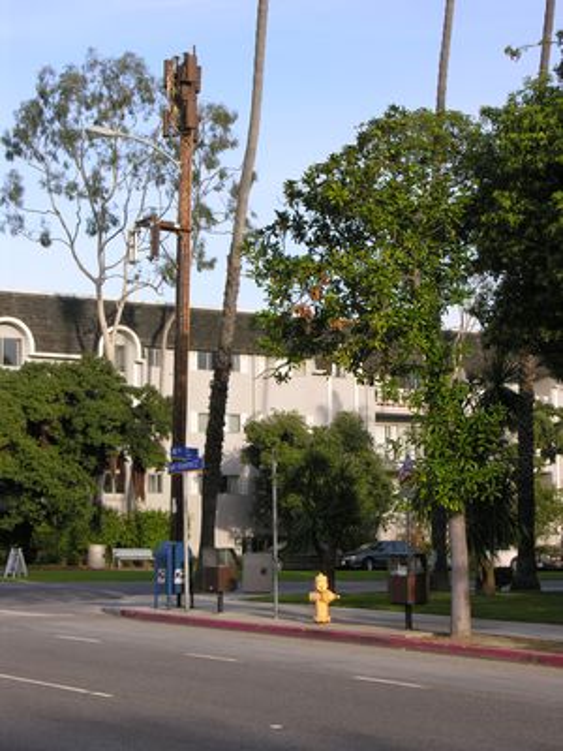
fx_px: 1691
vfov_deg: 25.0
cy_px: 376
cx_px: 282
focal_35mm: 78
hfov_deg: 18.9
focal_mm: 19.8
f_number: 6.1
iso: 50
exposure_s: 1/120
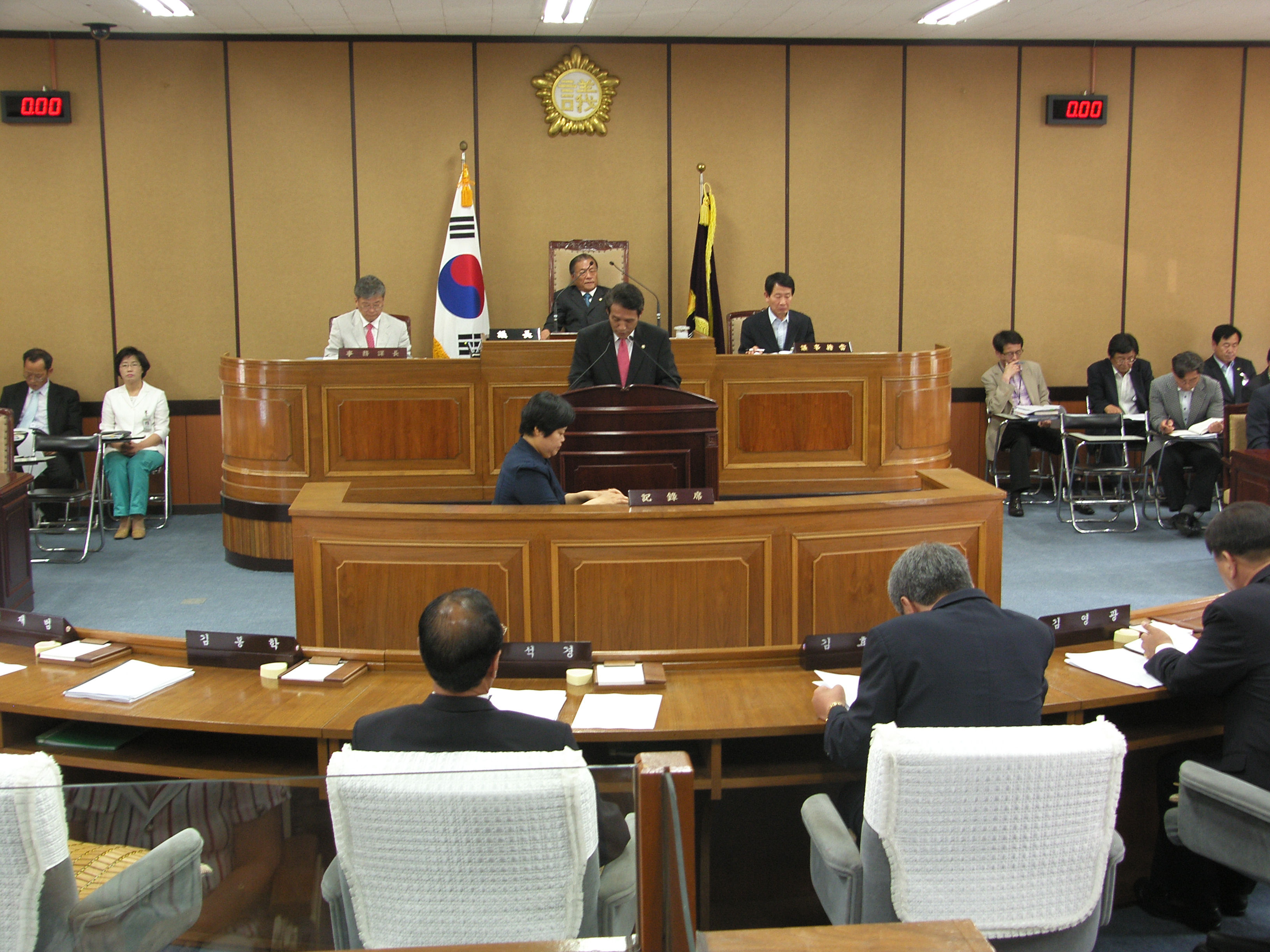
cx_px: 635
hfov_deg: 42.1
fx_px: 1651
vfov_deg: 32.2
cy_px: 476
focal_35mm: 45
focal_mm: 11.5
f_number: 2.5
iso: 100
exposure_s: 1/15
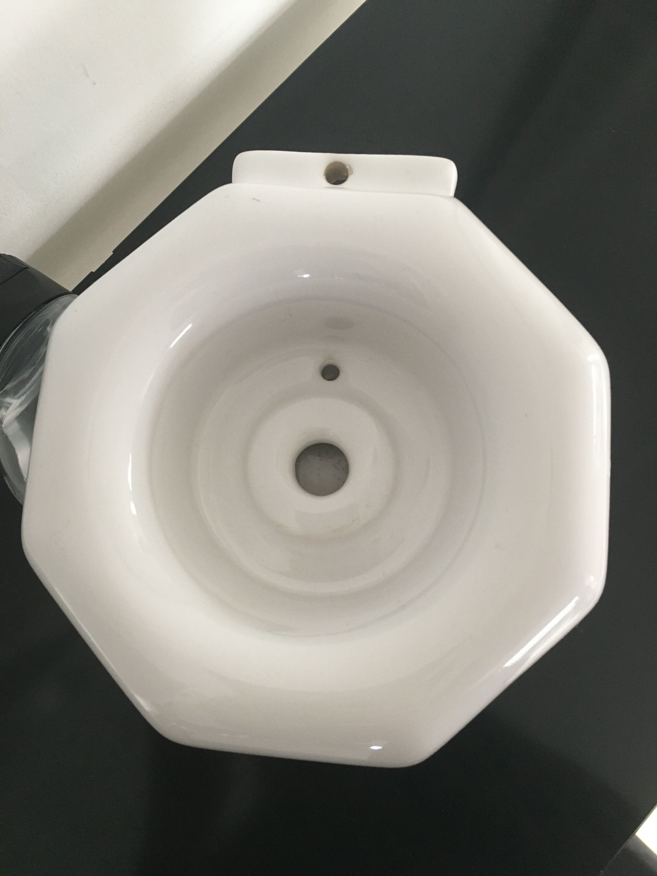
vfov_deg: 61.7
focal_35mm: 29
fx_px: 734
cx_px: 328
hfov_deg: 48.2
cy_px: 438
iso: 160
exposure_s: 1/33
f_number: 2.2
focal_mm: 4.15
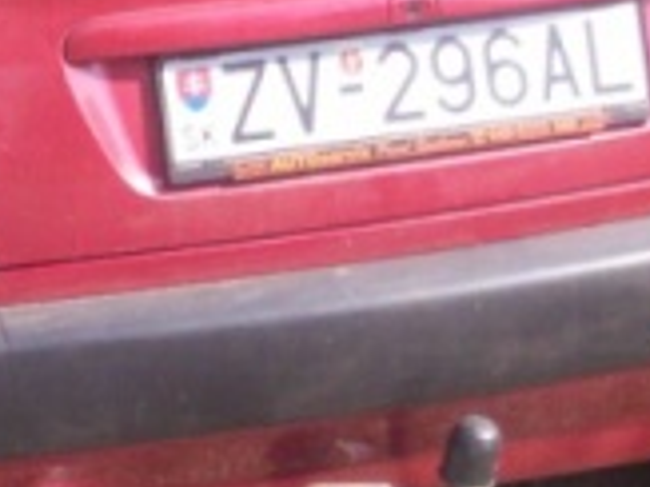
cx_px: 263
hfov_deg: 11.2
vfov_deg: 8.3
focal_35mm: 177
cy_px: 40
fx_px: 3321
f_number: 4.5
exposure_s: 1/229
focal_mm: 6
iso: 100
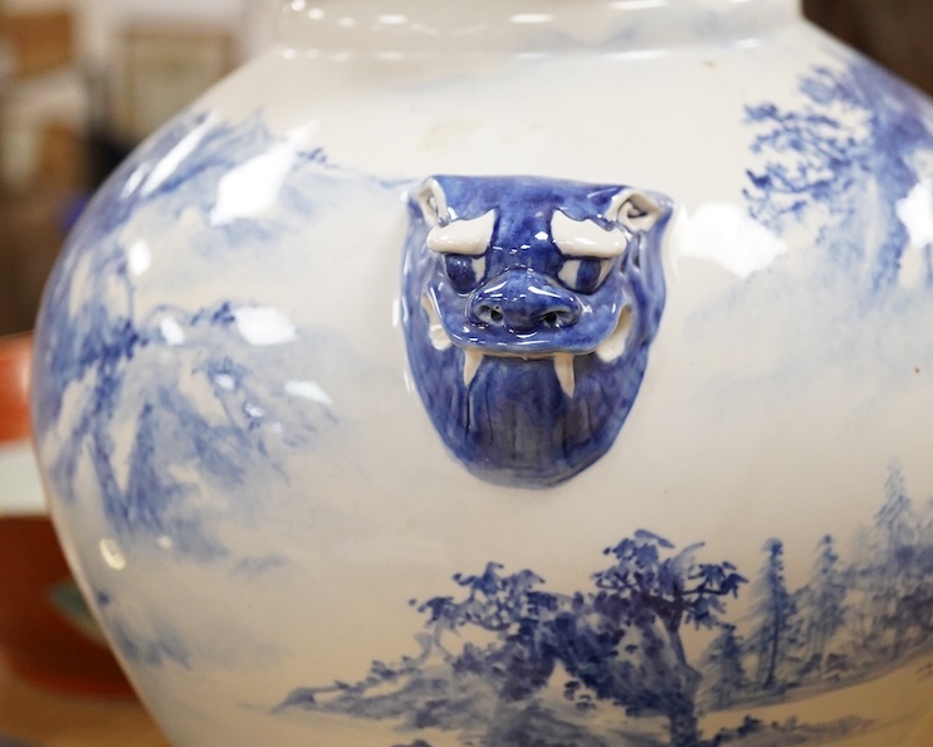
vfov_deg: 23.8
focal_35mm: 64
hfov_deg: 29.6
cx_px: 465
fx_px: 1768
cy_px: 281
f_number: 3.5
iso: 2500
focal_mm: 30
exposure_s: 1/400
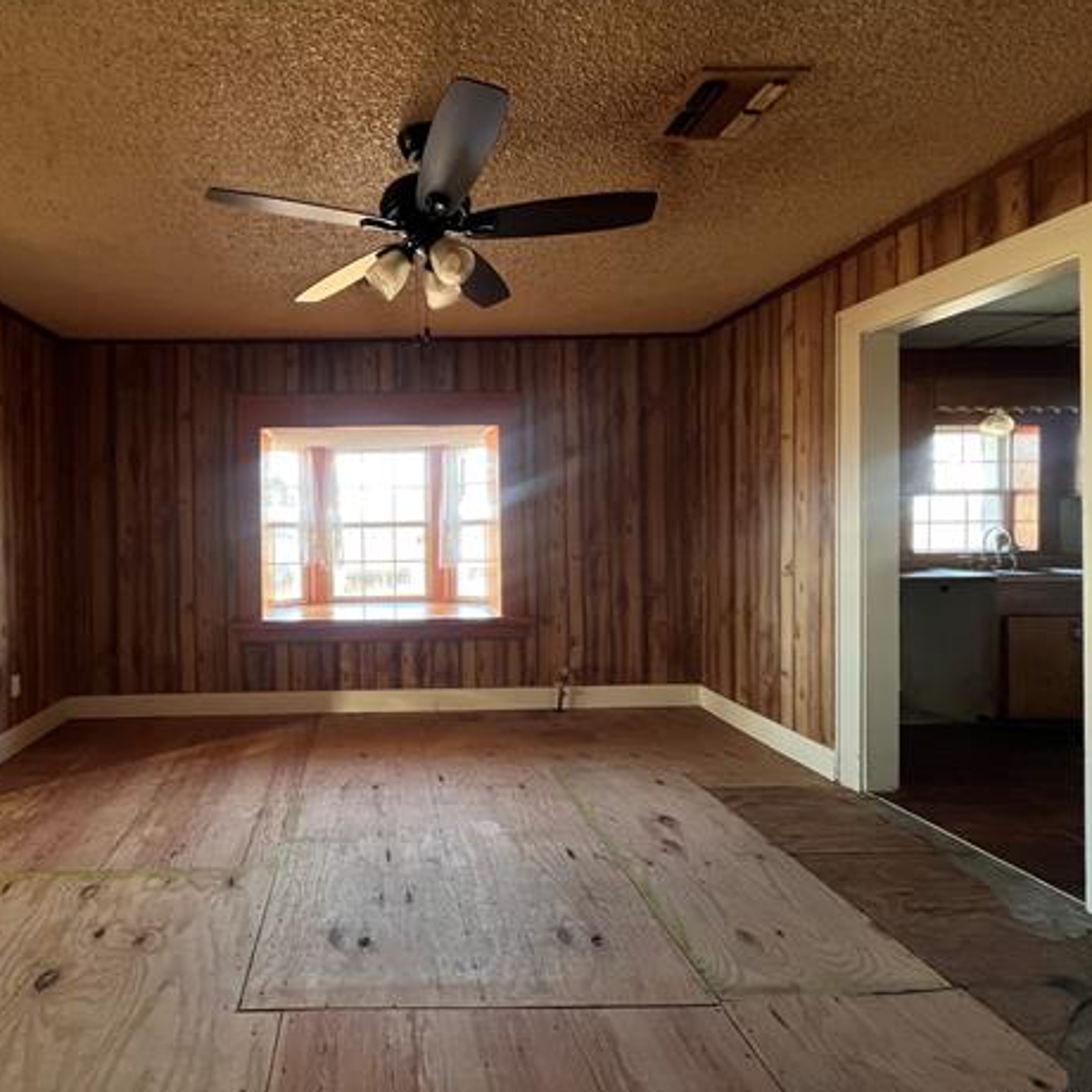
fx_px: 571
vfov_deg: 87.4
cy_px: 539
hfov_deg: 85.0
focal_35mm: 16
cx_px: 382
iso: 200
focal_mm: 1.57
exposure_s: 1/99
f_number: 1.8
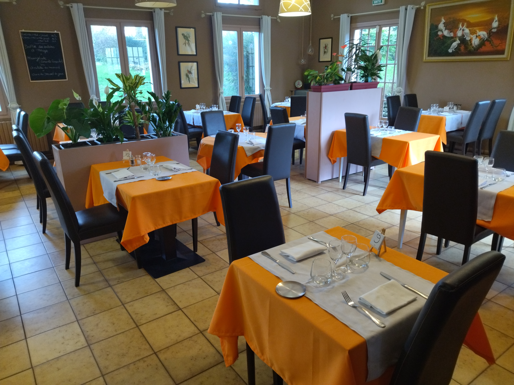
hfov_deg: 65.3
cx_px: 257
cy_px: 192
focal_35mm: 27
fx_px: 401
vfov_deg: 51.4
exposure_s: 1/33
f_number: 1.79
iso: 164
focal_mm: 4.74
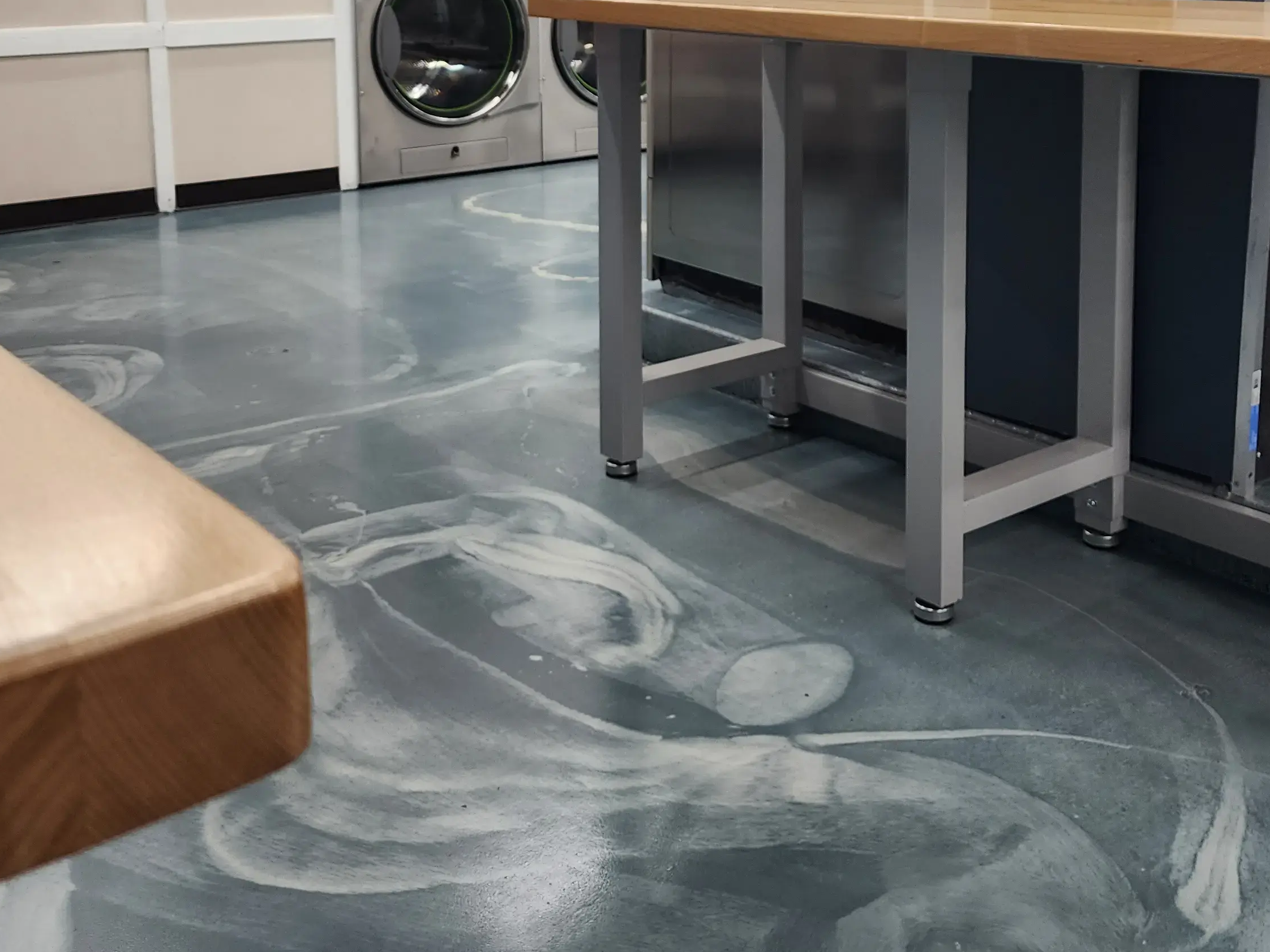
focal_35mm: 41
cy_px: 114
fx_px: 1504
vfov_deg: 33.5
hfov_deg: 45.7
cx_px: 722
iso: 100
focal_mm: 6.4
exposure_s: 1/120
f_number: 1.8
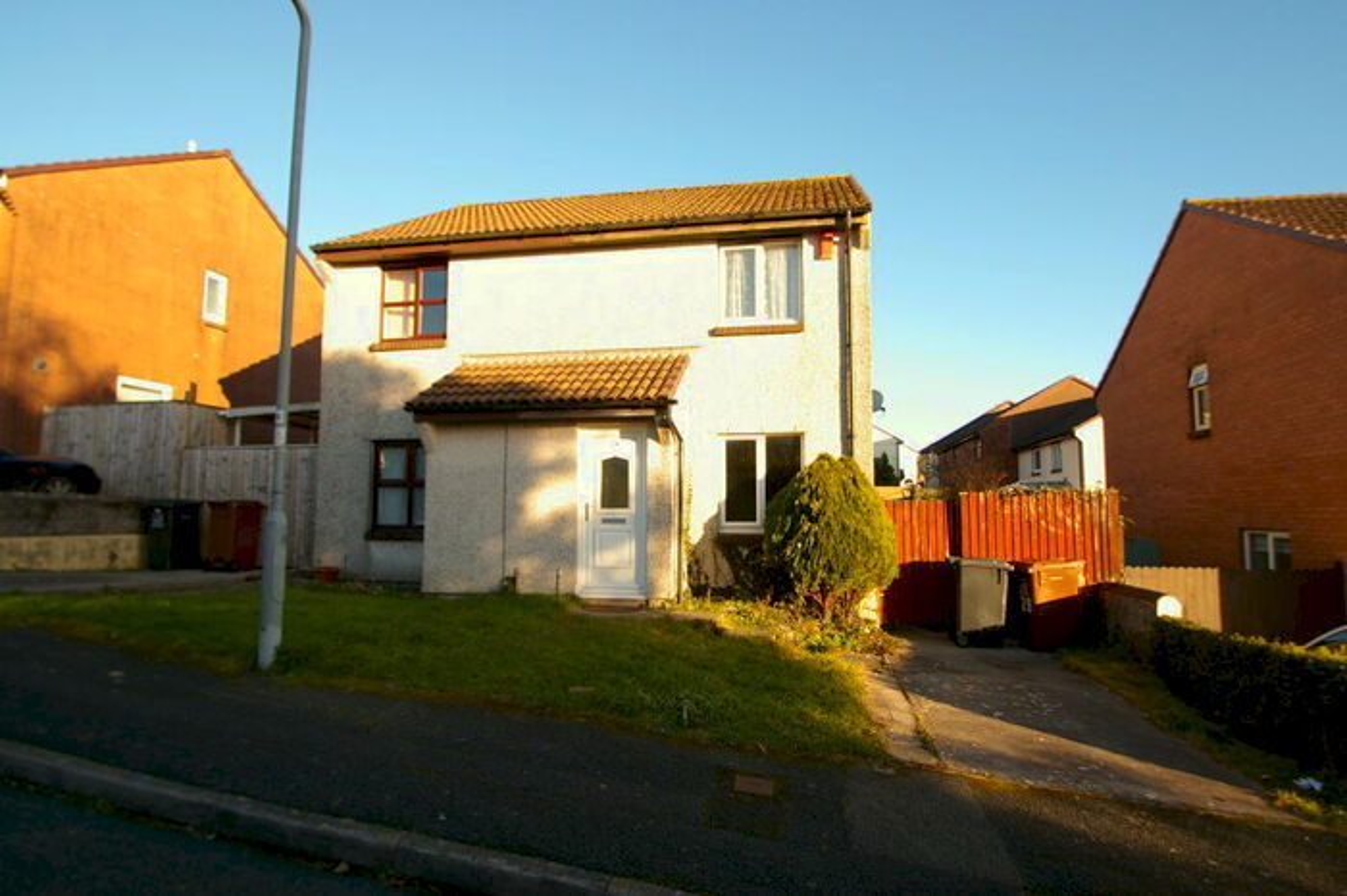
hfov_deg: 100.4
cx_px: 674
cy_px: 448
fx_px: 561
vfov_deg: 77.3
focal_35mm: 15
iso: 200
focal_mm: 10
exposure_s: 1/250
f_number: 6.7
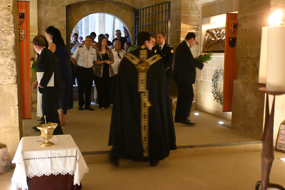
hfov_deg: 48.7
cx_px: 142
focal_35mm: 40
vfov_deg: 33.6
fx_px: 315
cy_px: 95
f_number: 4.5
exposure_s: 1/25
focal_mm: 26.5
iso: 12800
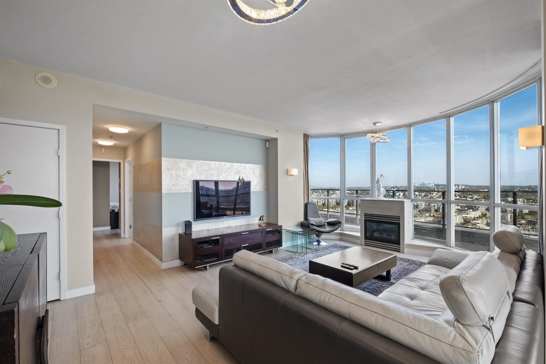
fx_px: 227
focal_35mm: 15
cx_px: 273
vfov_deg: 77.3
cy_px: 182
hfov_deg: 100.4
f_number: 7.1
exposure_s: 1/80
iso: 400
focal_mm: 10
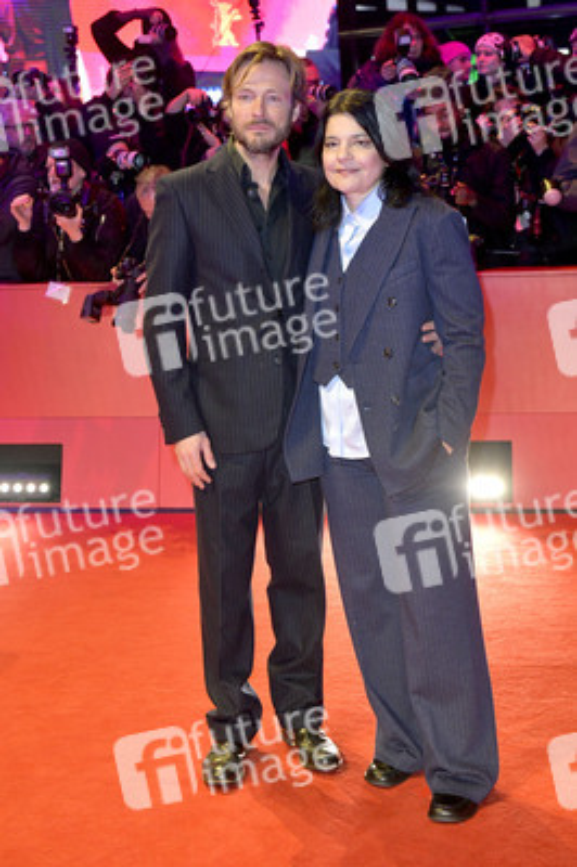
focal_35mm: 52
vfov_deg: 38.2
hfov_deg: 25.9
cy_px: 434
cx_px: 288
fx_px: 1252
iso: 1600
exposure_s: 1/250
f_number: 5.6
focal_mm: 52
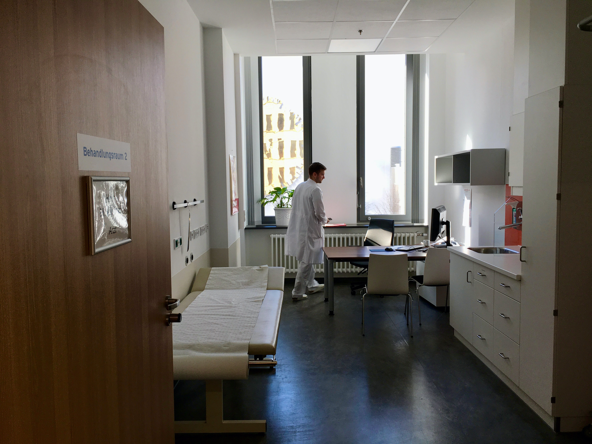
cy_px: 222
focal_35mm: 29
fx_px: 496
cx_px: 296
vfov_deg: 48.2
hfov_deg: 61.7
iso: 25
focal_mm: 4.15
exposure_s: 1/100
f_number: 2.2
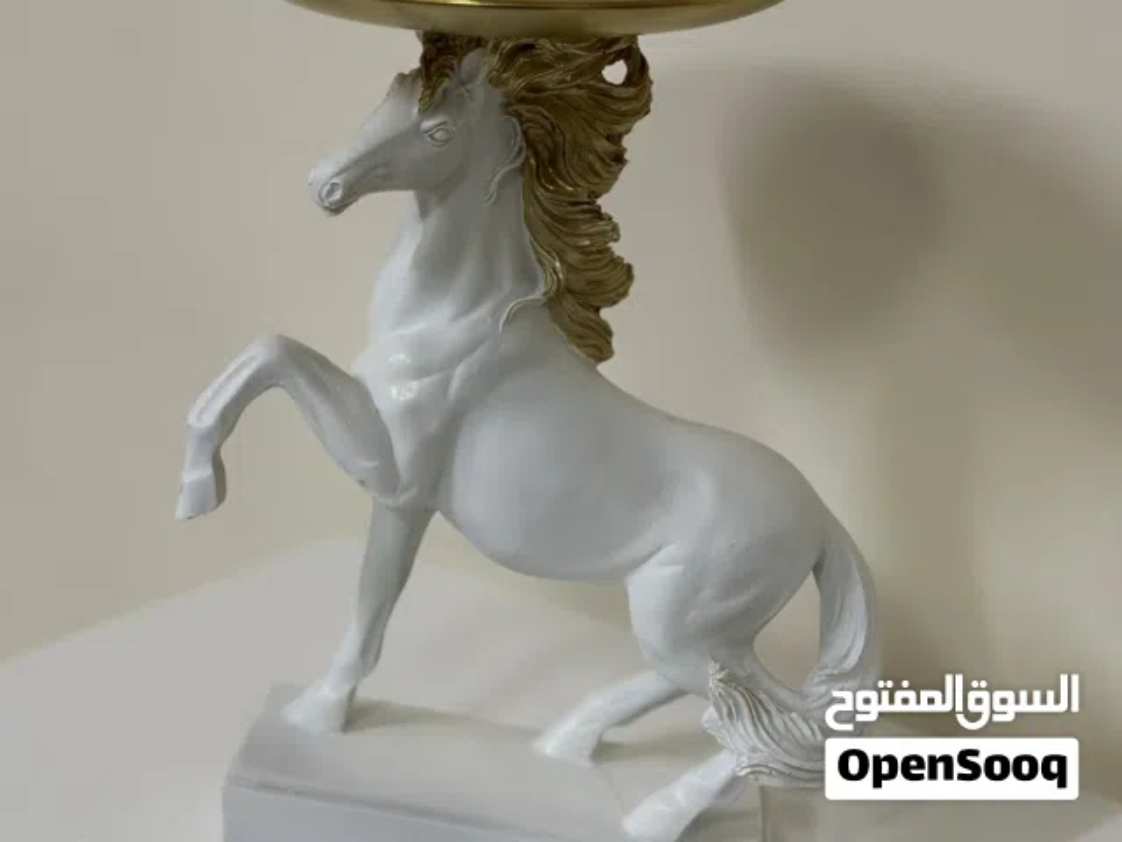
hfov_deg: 39.7
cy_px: 421
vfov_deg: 30.3
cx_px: 561
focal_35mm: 48
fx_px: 1556
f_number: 1.78
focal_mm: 6.86
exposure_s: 1/50
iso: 200
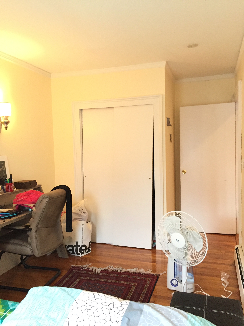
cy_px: 163
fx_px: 273
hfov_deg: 48.2
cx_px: 122
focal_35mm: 29
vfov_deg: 61.7
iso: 200
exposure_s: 1/30
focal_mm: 4.15
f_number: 2.2
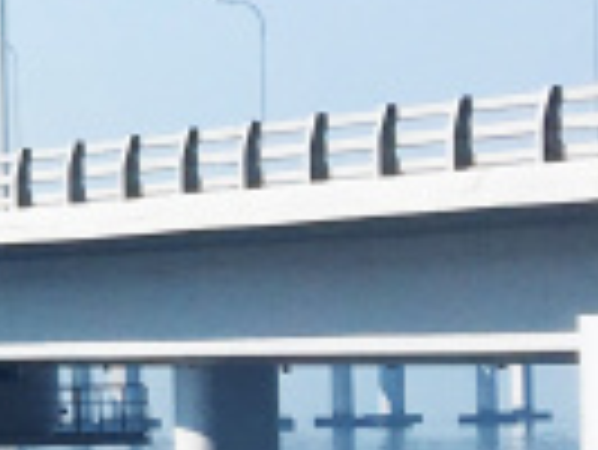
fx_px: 4530
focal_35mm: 262
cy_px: 184
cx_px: -1349
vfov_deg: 5.7
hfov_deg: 6.7
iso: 25
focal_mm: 4.15
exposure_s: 1/1672
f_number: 2.2
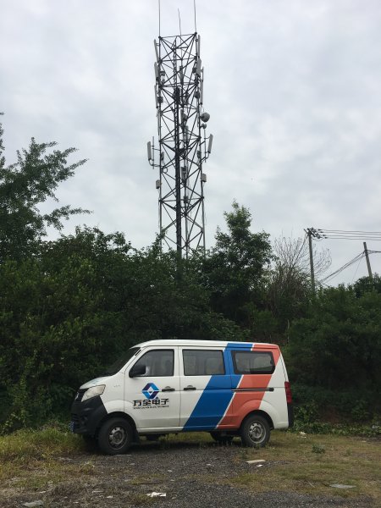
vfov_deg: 61.7
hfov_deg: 48.2
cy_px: 254
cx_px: 190
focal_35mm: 29
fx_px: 426
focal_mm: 4.15
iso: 25
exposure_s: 1/1876
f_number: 2.2
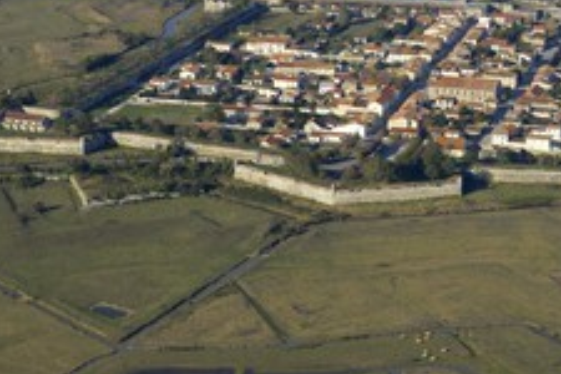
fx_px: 2446
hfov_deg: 13.1
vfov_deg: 8.7
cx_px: 395
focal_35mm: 157
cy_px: 167
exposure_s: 1/640
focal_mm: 56
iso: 100
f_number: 5
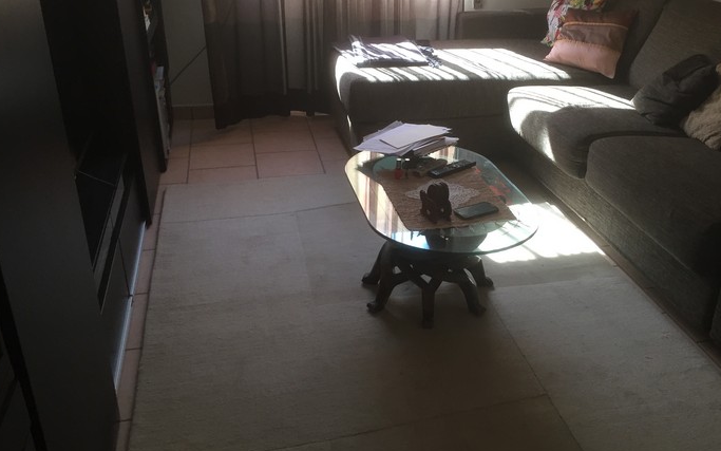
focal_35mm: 36
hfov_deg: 53.8
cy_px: 199
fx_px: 707
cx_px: 409
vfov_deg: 35.3
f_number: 2.2
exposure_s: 1/33
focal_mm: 4.15
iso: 64
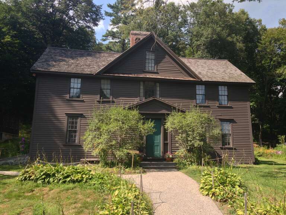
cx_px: 143
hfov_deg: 55.4
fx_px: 273
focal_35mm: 33
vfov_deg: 42.9
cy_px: 108
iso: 50
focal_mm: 4.13
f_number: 2.4
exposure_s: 1/589
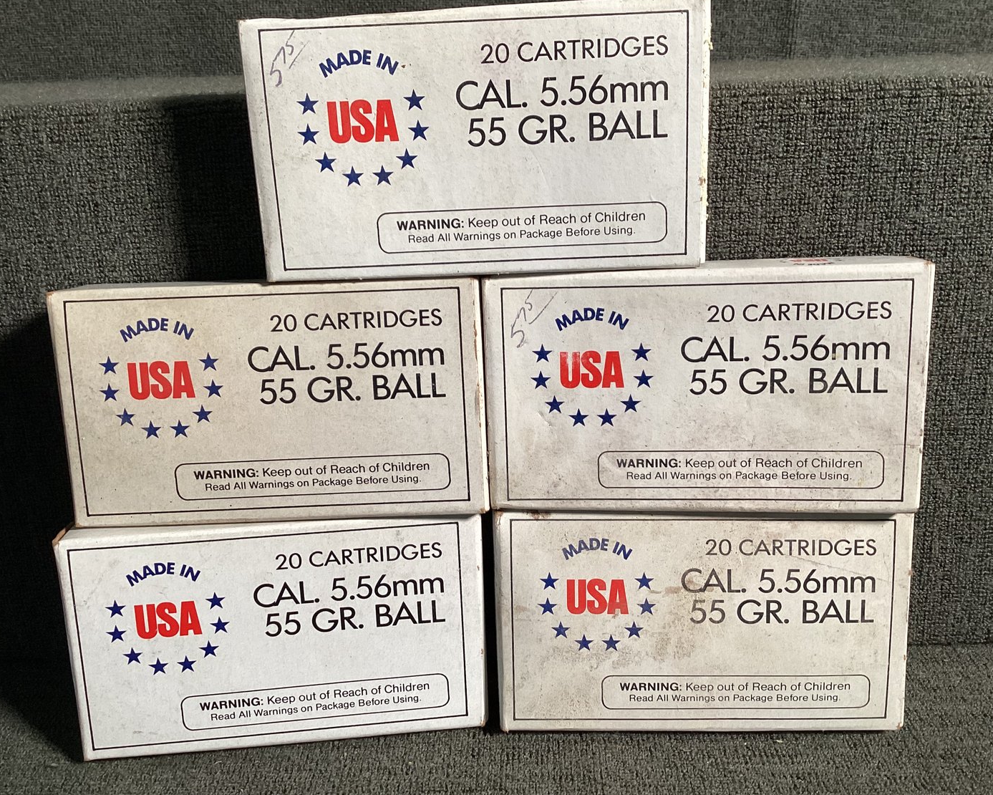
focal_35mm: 33
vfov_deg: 44.6
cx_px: 514
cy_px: 391
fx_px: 970
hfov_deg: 54.2
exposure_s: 1/60
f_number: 2.4
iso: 100
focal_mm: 3.3
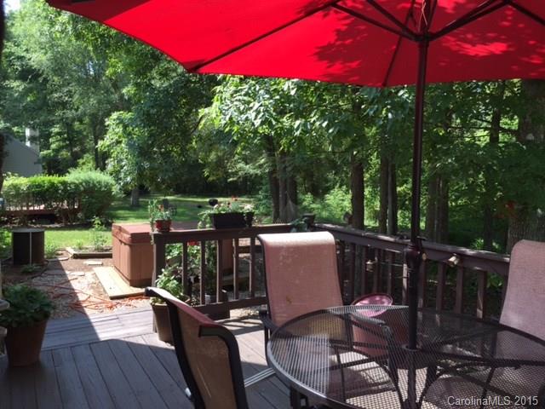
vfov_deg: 48.2
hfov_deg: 61.7
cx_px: 272
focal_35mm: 29
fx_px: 457
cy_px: 204
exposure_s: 1/416
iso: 32
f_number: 2.2
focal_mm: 4.15
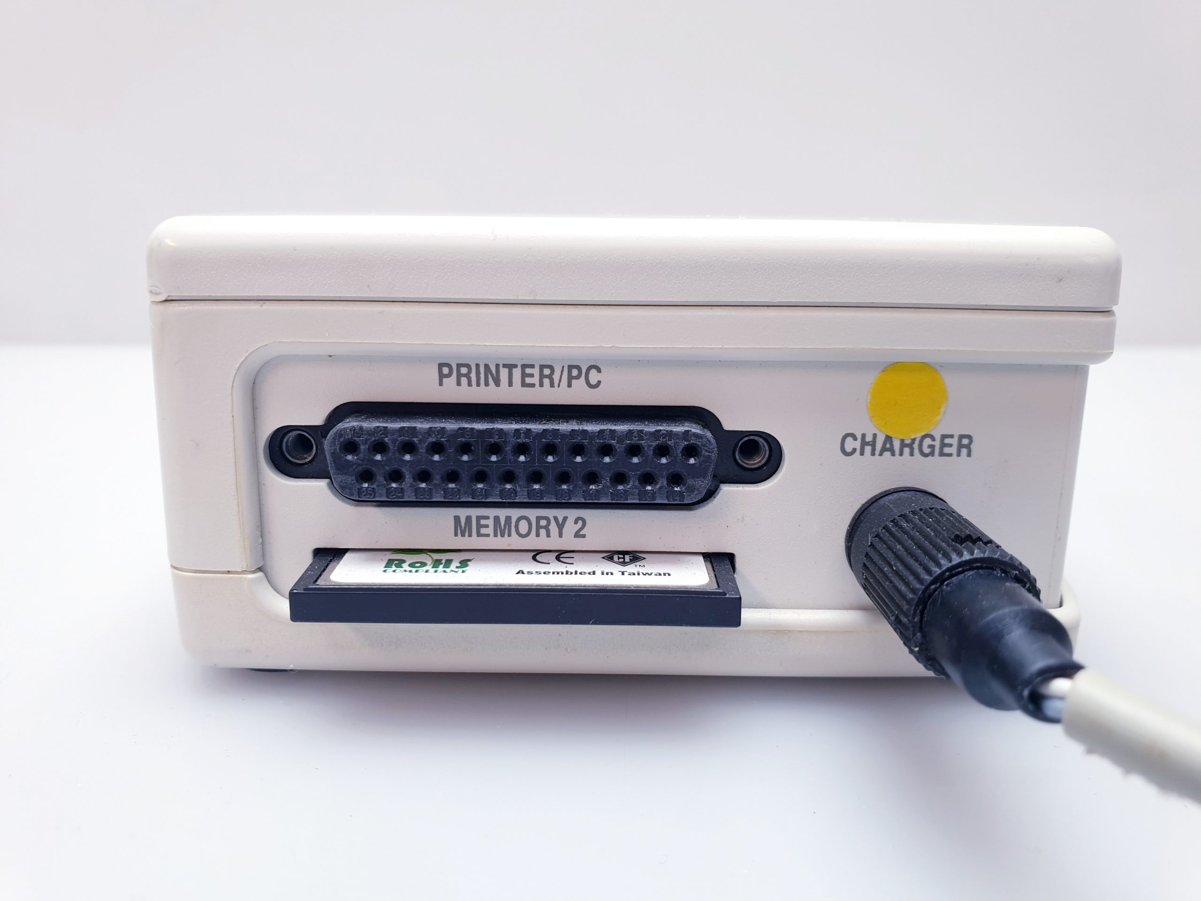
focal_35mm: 26
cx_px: 600
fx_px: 902
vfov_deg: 53.1
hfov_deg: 67.3
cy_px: 450
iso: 64
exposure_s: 1/50
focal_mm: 4.3
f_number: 2.4
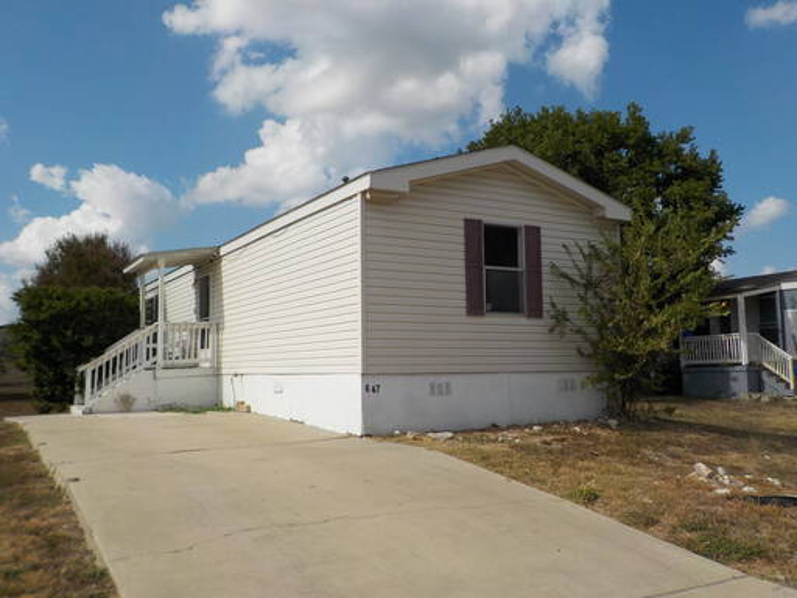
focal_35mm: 30
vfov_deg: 46.8
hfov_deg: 60.0
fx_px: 691
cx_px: 398
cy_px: 299
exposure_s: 1/640
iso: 125
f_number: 6.6
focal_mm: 4.1
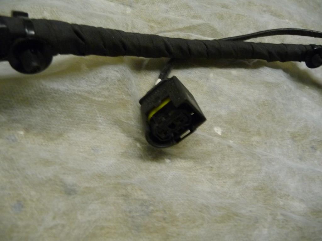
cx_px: 161
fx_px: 260
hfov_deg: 63.4
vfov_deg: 49.7
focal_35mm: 28
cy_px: 120
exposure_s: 1/15
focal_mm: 4.7
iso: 400
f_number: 3.3
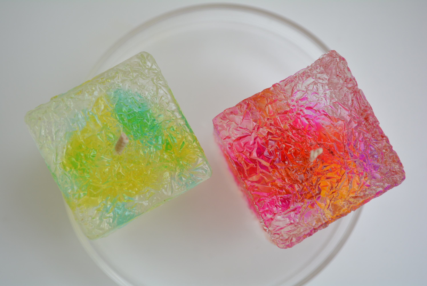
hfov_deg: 31.9
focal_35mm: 63
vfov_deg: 21.6
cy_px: 143
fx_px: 748
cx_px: 214
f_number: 5.6
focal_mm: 42
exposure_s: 1/60
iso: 450
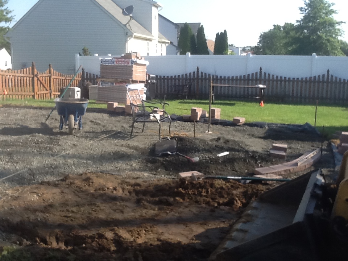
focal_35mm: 44
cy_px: 130
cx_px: 174
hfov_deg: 42.9
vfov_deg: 32.9
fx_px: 442
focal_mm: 2.03
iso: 40
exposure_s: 1/608
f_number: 2.4
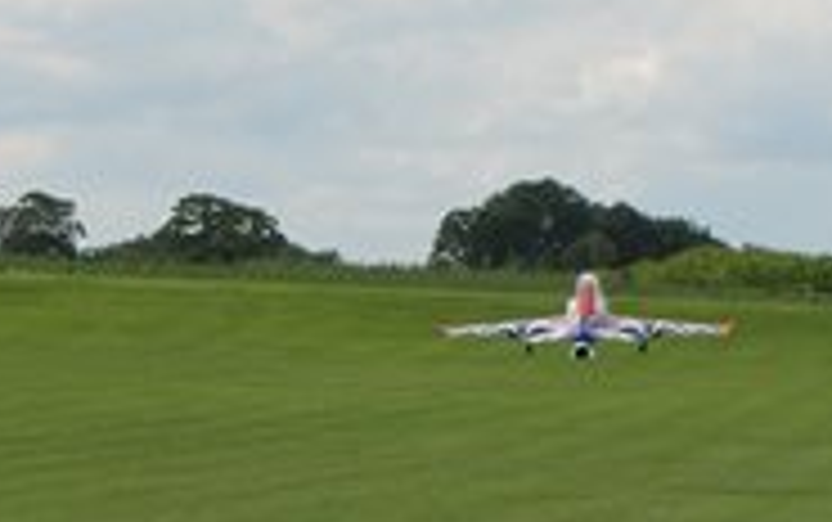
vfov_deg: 2.8
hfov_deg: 4.5
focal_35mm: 463
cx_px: 576
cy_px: 369
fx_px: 10508
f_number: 5.6
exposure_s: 1/500
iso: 100
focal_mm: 70
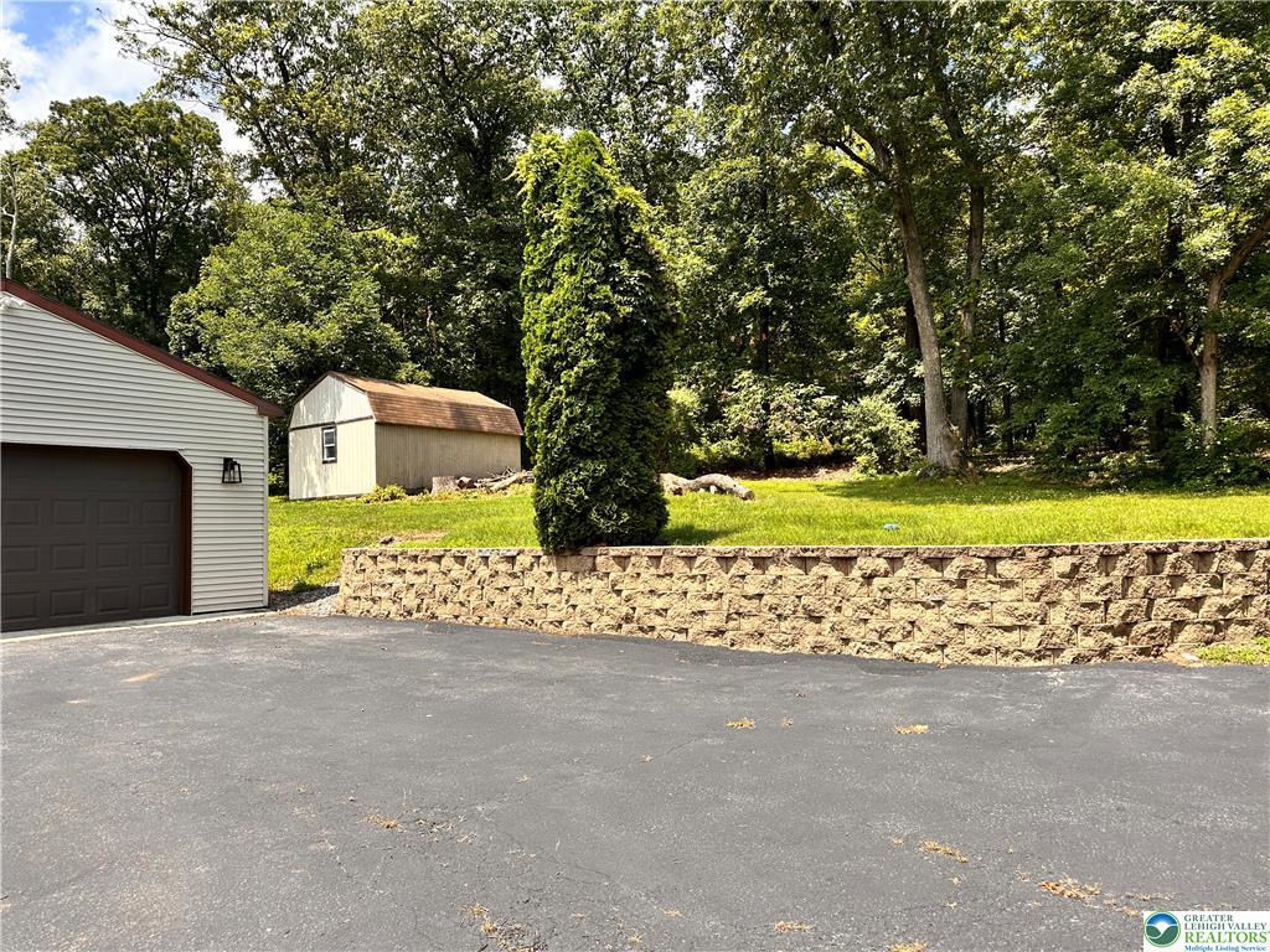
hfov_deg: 71.6
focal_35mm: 24
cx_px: 635
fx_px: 881
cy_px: 476
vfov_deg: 56.8
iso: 80
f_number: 1.78
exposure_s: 1/1812
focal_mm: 6.86
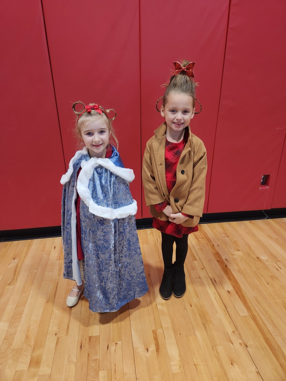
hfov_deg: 58.9
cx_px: 143
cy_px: 190
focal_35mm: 23
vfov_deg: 73.9
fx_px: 253
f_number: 1.8
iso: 160
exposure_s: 1/120
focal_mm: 5.4
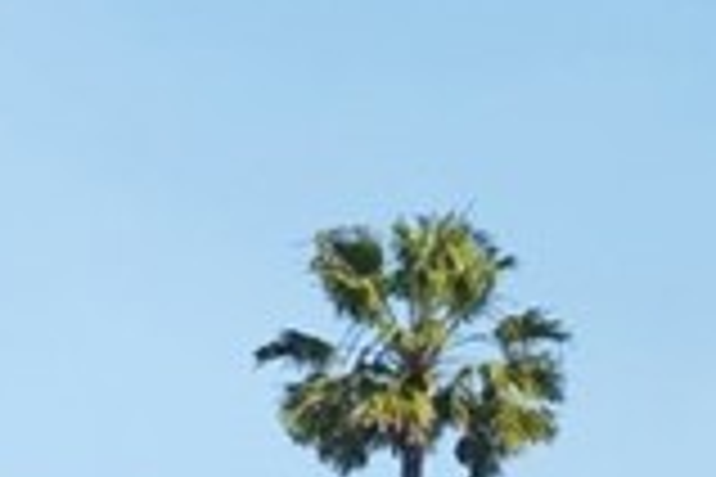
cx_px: 2175
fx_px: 5370
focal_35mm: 270
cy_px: 972
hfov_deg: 6.8
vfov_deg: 5.0
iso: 100
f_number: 8
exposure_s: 1/400
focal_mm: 42
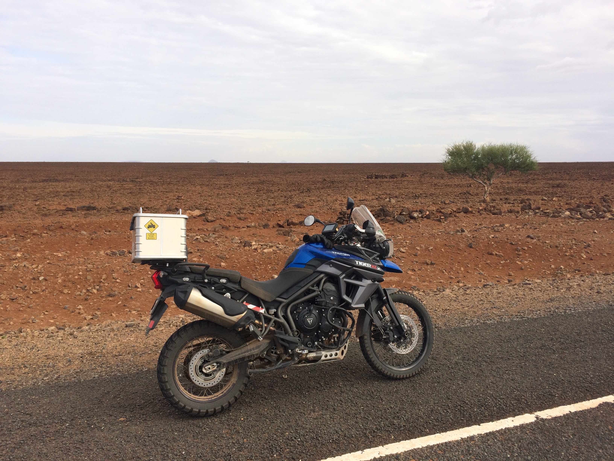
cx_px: 307
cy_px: 230
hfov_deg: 61.7
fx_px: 514
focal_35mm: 29
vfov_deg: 48.2
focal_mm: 4.15
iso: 32
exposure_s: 1/1172
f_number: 2.2
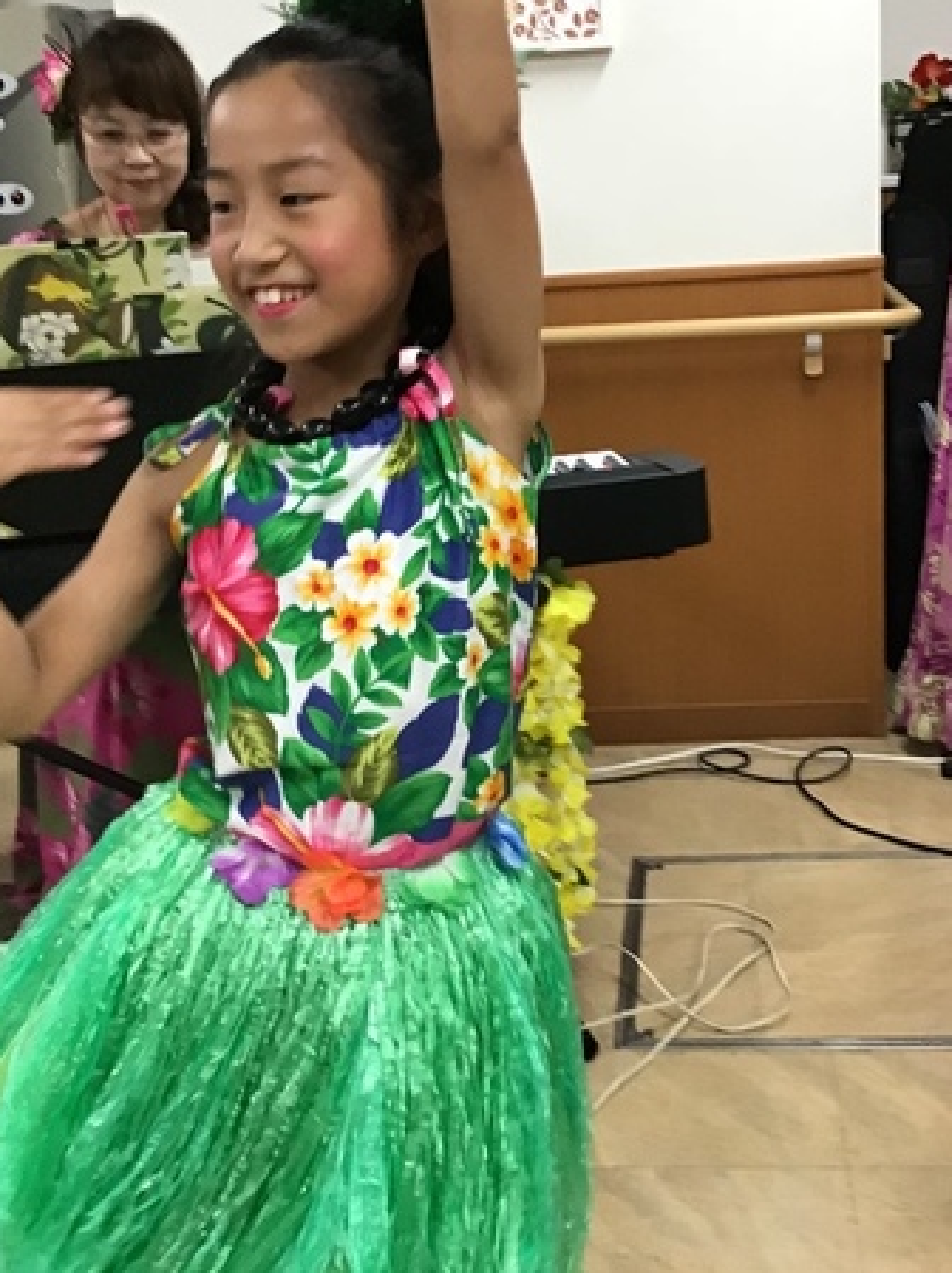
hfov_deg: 31.4
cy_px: 604
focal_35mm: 46
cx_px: 548
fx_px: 1689
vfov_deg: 41.3
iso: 125
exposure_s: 1/30
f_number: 2.4
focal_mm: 3.3
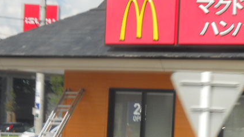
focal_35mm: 201
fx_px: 1300
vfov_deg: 6.0
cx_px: 271
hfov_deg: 10.6
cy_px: 122
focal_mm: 13.9
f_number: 5.9
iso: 80
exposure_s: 1/50
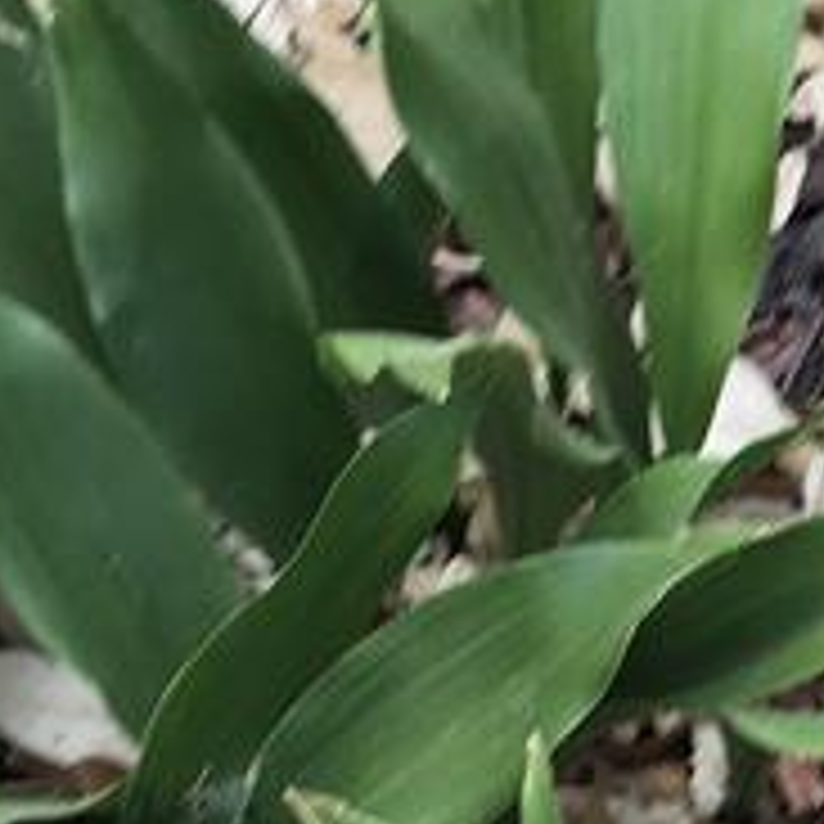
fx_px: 3636
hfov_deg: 12.9
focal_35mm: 135
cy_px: 1148
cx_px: 698
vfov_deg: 12.4
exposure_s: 1/114
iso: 20
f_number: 1.8
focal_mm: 4
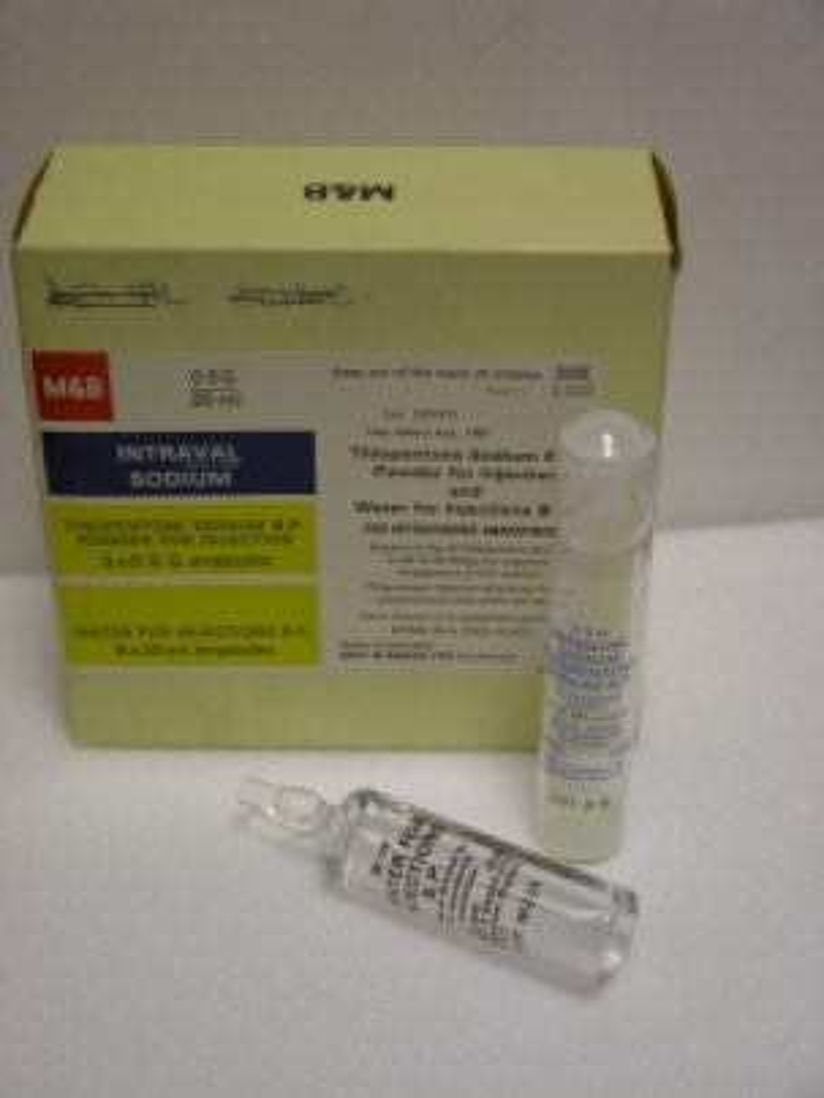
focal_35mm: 62
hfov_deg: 23.7
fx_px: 1968
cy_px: 549
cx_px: 412
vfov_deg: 31.2
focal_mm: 15.7
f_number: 3.2
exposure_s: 1/15.1
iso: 100
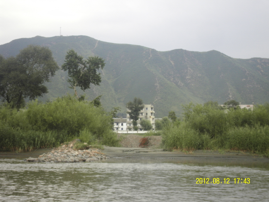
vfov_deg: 18.4
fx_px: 622
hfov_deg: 24.4
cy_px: 101
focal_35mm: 80
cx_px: 134
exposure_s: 1/160
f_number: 5.4
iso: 100
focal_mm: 14.1
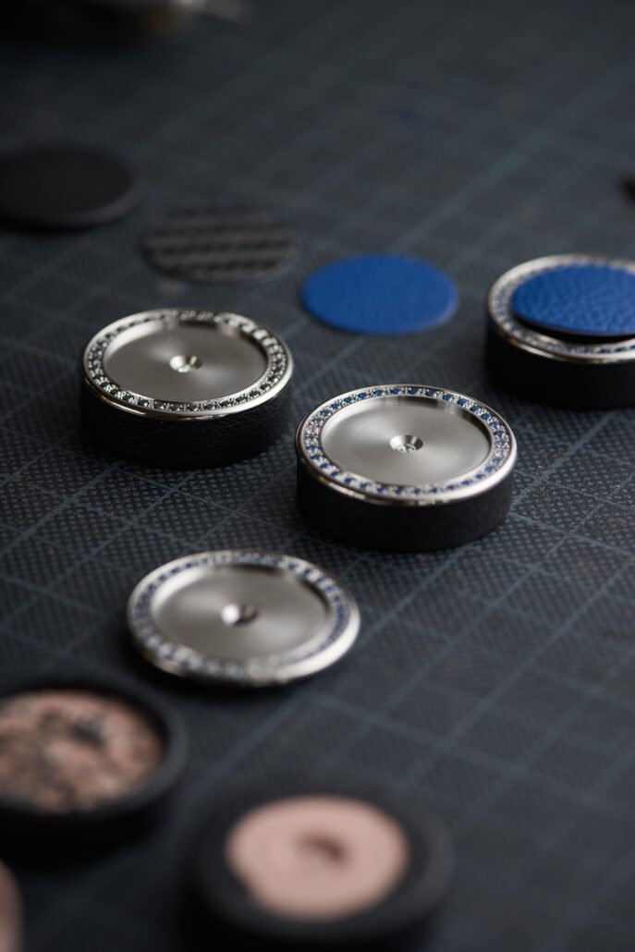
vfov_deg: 19.5
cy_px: 476
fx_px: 2777
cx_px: 318
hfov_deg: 13.0
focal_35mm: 105
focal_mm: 105
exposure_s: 1/125
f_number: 8
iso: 320
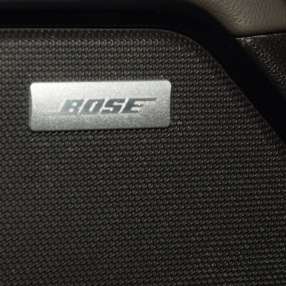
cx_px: 104
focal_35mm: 167
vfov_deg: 10.5
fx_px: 1561
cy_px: 108
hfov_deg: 10.5
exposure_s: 1/125
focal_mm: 70
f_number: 8
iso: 100
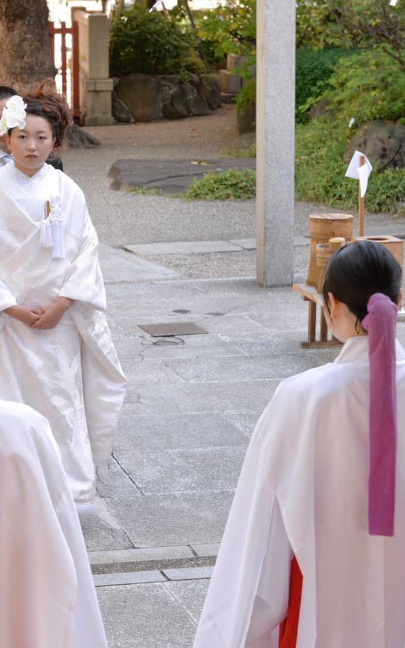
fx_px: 1907
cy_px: 325
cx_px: 67
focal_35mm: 108
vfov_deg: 19.3
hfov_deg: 12.1
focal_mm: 70
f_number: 8
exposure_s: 1/400
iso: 2000
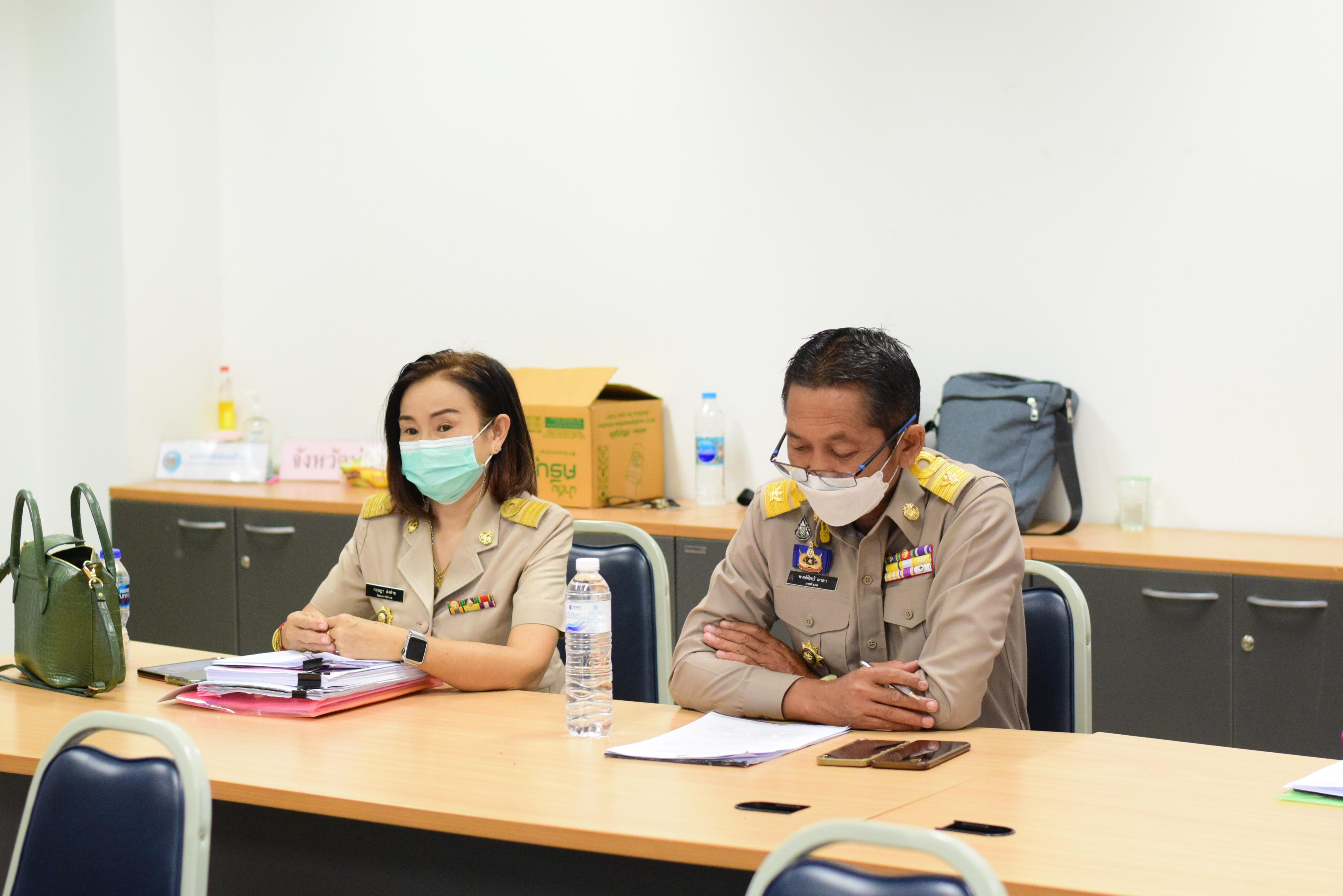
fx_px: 2798
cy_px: 448
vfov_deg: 18.2
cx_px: 672
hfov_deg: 27.0
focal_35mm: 75
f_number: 3.2
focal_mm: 50
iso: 3200
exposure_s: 1/400
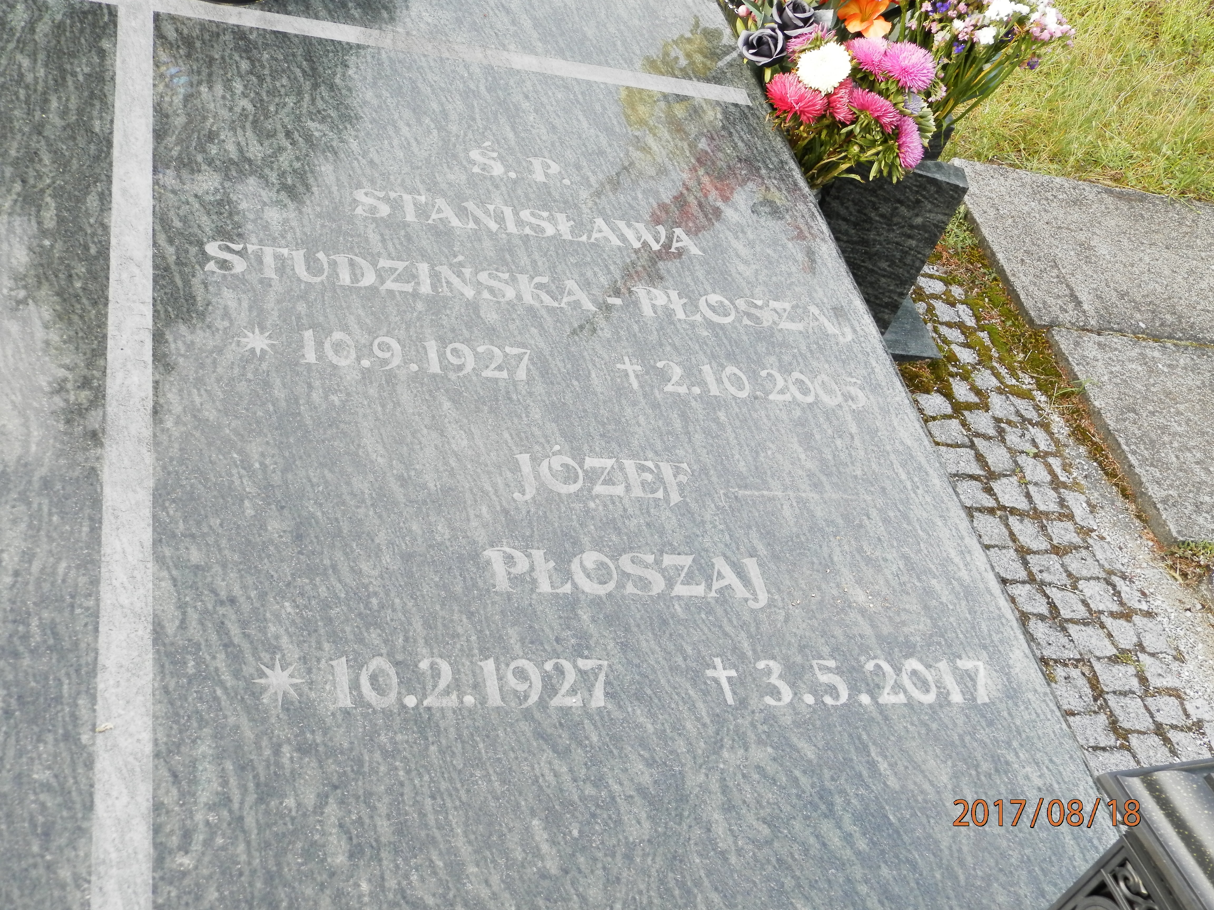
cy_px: 455
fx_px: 1403
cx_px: 607
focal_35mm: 40
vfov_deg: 36.0
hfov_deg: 46.8
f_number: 3.5
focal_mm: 7.2
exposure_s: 1/100
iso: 100
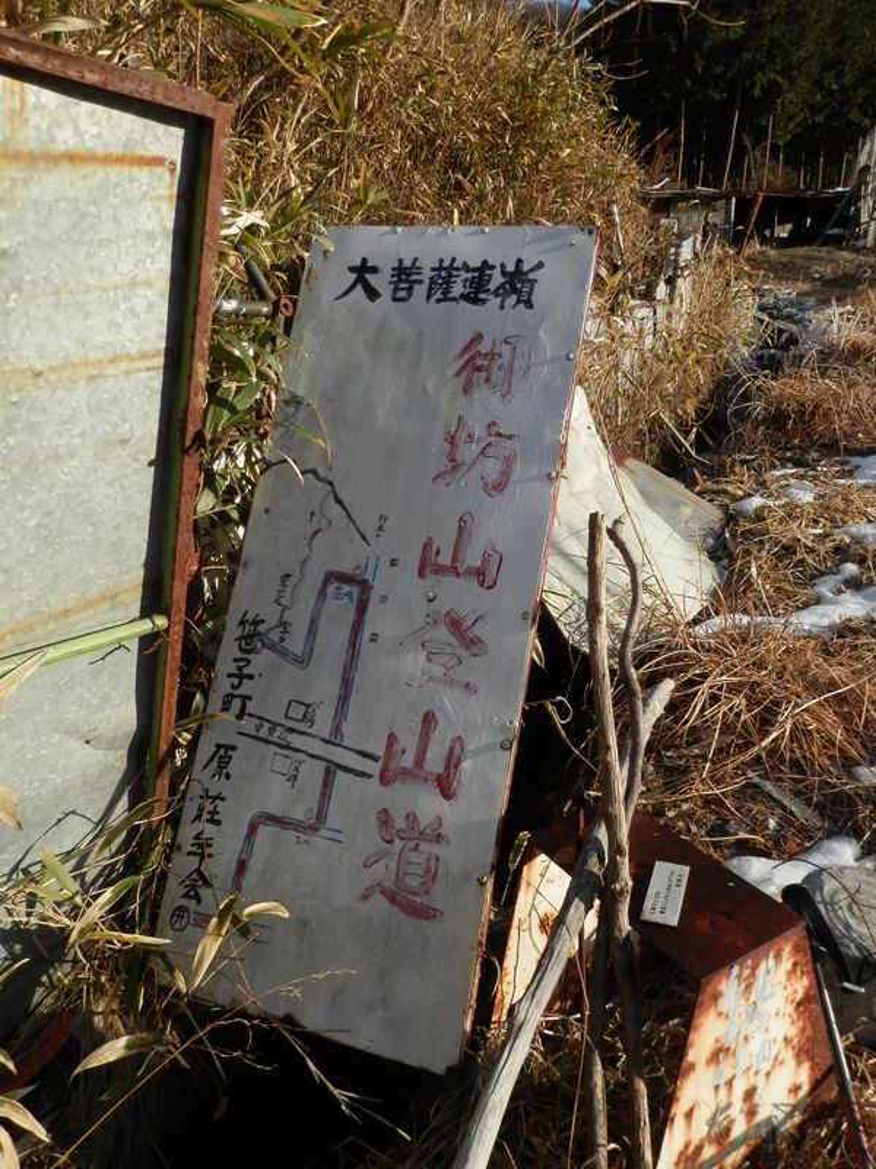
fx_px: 844
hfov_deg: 54.9
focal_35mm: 25
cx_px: 438
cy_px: 584
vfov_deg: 69.4
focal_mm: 4.5
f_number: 3
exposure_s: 1/800
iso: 80
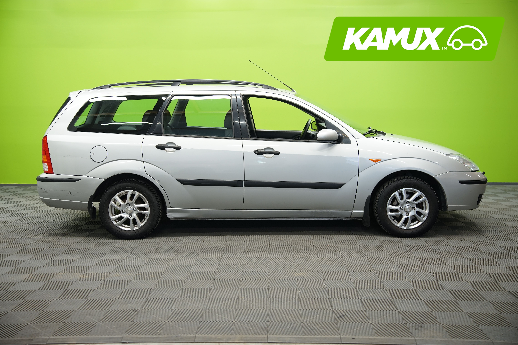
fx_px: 576
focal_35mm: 40
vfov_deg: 33.4
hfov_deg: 48.5
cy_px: 172
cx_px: 259
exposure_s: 1/40
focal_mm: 40
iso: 500
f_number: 3.2
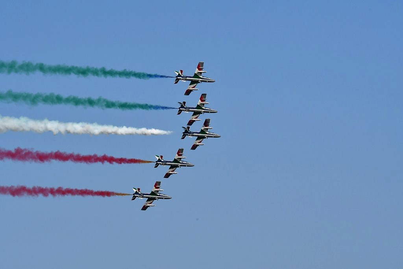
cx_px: 202
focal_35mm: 218
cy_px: 134
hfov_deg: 9.5
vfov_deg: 6.3
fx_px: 2435
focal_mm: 145
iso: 500
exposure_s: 1/1000
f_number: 18
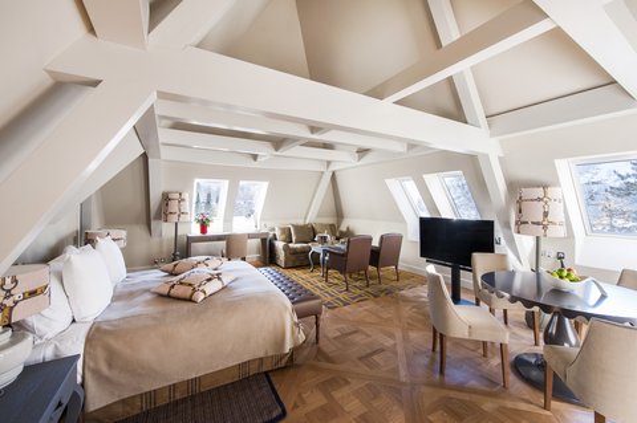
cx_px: 318
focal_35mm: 14
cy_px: 212
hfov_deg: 104.3
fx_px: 247
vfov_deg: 81.1
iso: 200
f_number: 8
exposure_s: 1/10
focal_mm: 14
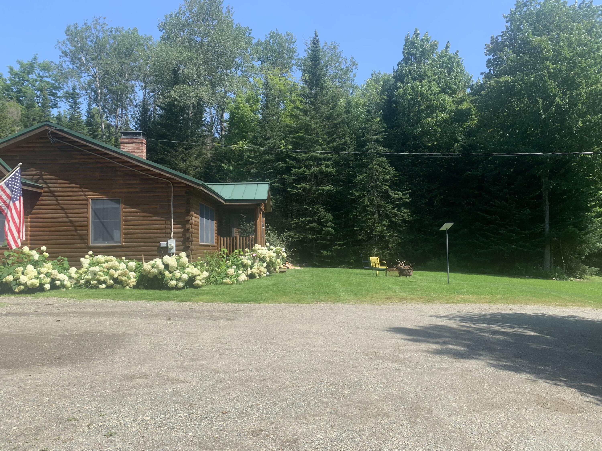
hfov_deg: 67.3
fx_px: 452
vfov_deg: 53.1
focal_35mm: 26
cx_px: 301
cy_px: 226
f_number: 1.8
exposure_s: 1/1111
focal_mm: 4.25
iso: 25
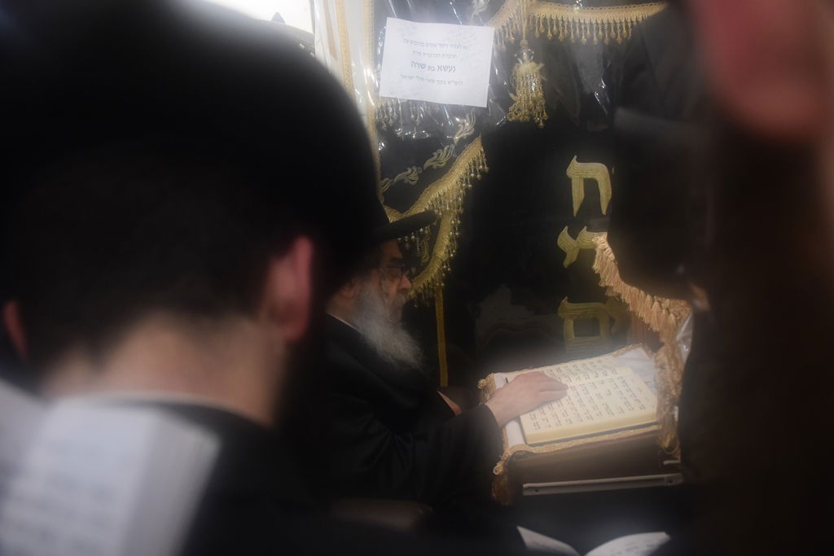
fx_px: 649
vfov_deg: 46.4
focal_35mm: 28
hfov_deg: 65.5
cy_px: 278
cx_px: 417
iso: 3200
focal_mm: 28
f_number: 5.6
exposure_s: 1/100
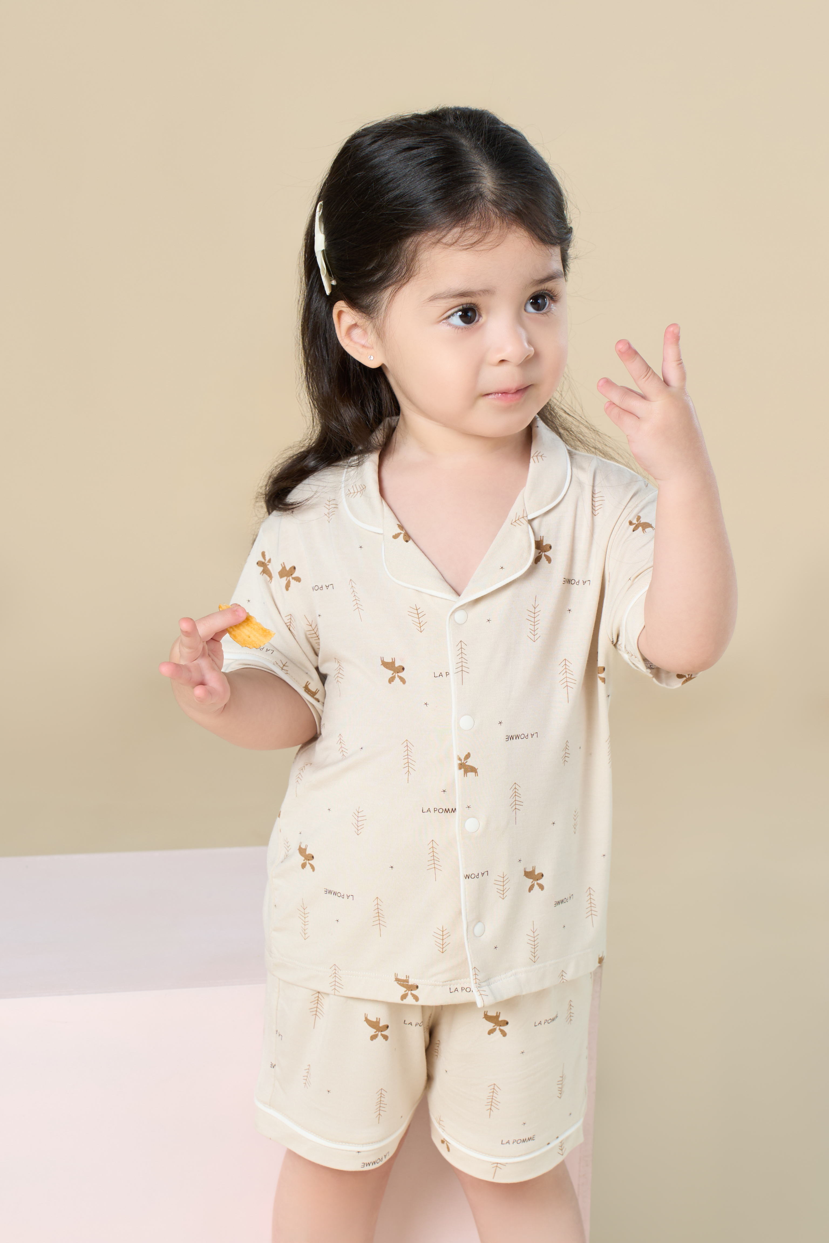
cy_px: 622
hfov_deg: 12.2
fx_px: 3868
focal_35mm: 112
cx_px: 414
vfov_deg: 18.3
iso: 200
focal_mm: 75
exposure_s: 1/160
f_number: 5.6
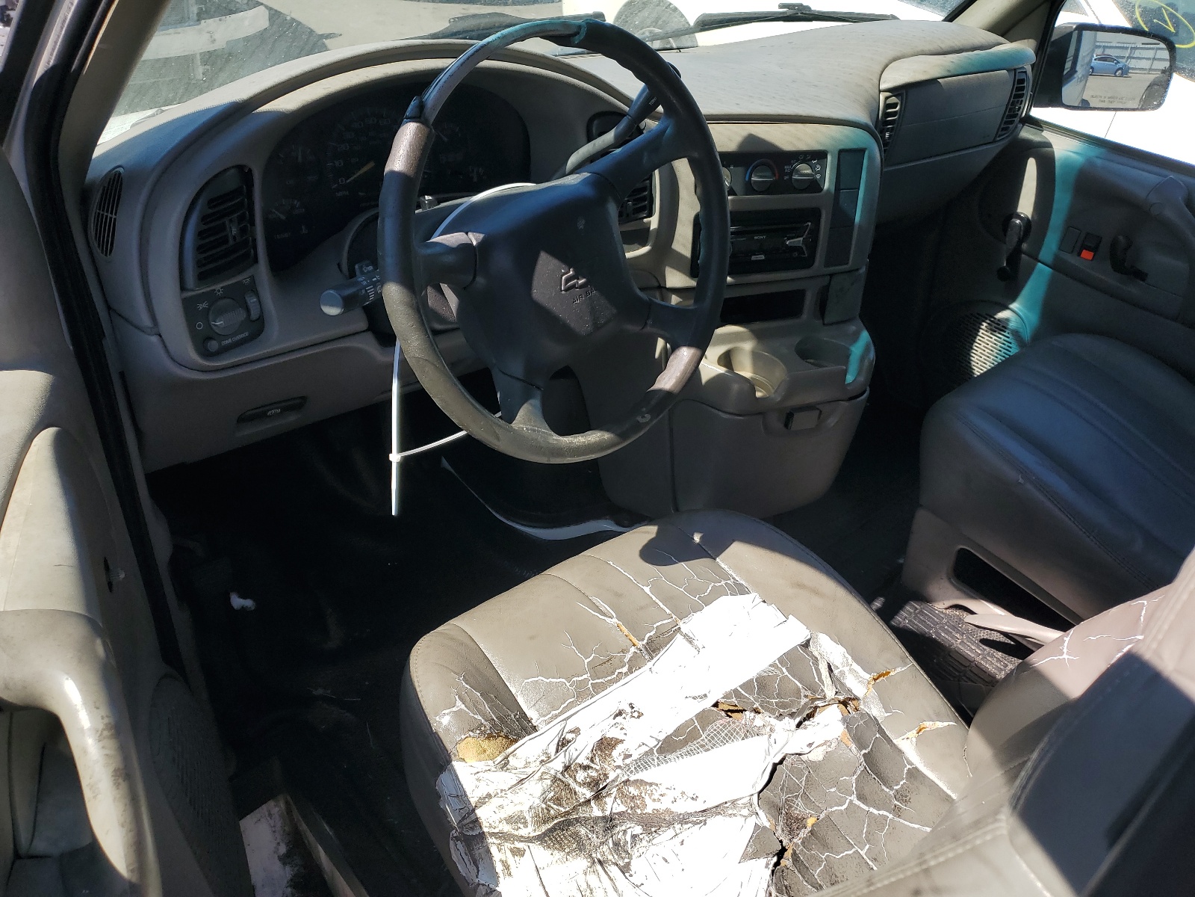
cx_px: 598
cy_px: 448
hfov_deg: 67.3
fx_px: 898
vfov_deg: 53.1
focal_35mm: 26
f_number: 1.5
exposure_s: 1/1250
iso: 50
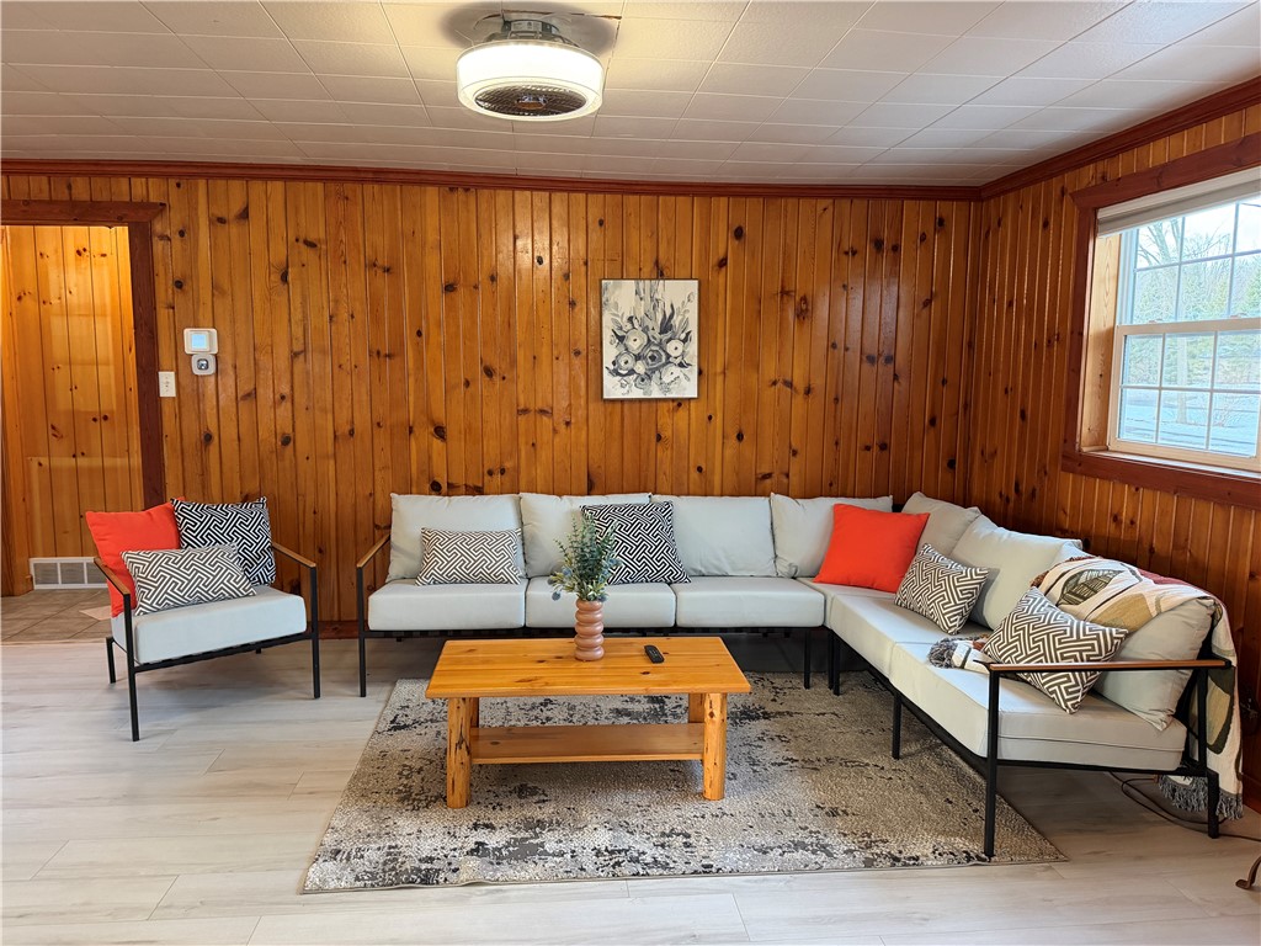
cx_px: 630
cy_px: 473
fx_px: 874
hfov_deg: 71.6
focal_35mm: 24
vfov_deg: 56.8
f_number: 1.78
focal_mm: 6.76
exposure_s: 1/60
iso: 400
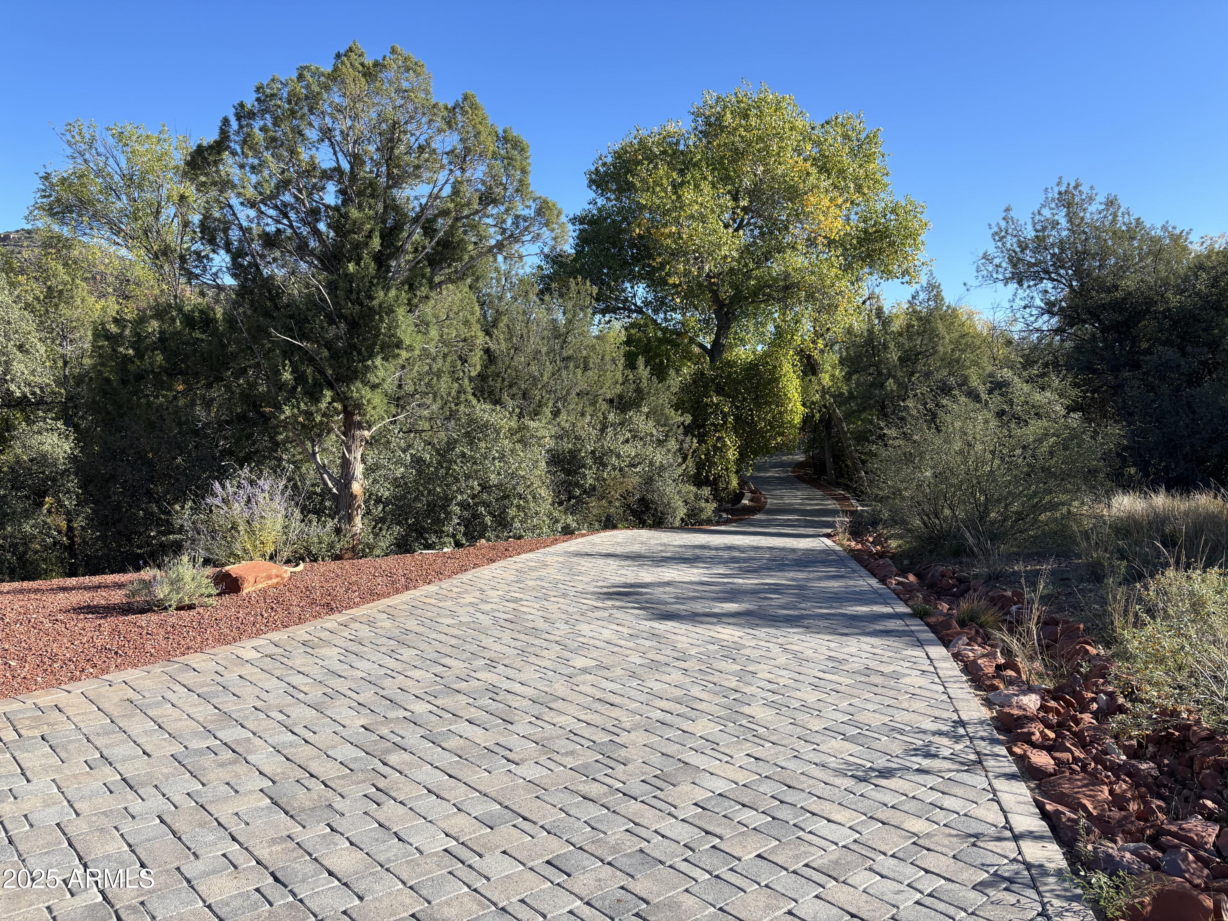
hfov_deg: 67.3
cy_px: 460
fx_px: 922
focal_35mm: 26
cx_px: 614
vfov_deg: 53.1
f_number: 1.6
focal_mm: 5.96
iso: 50
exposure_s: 1/1876
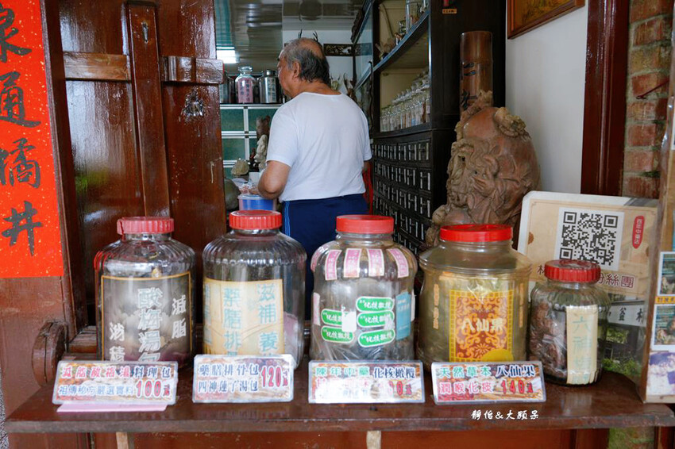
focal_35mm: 28
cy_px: 224
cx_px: 338
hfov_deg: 65.5
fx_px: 525
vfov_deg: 46.4
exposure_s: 1/50
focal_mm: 28
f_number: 5
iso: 320
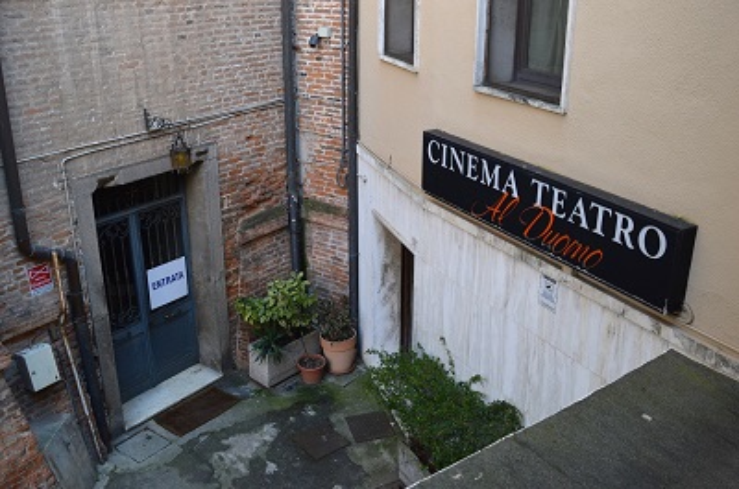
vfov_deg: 36.7
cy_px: 244
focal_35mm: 36
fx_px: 738
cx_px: 370
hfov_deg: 53.2
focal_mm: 24
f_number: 5.6
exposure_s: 1/125
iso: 320
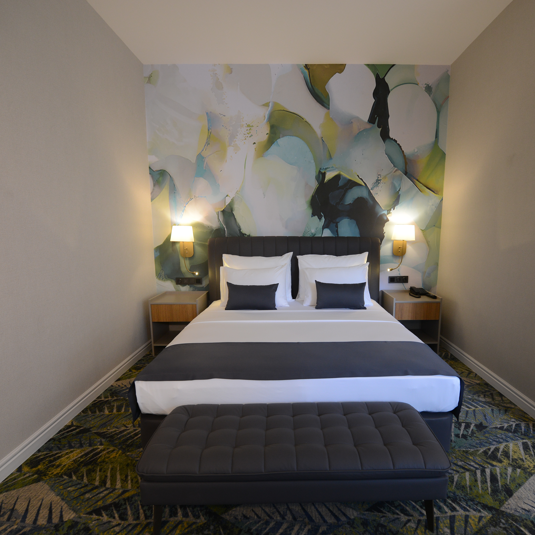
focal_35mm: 19
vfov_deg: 77.6
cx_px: 295
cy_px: 282
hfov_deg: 77.5
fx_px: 332
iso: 800
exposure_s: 1/50
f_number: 4
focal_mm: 14
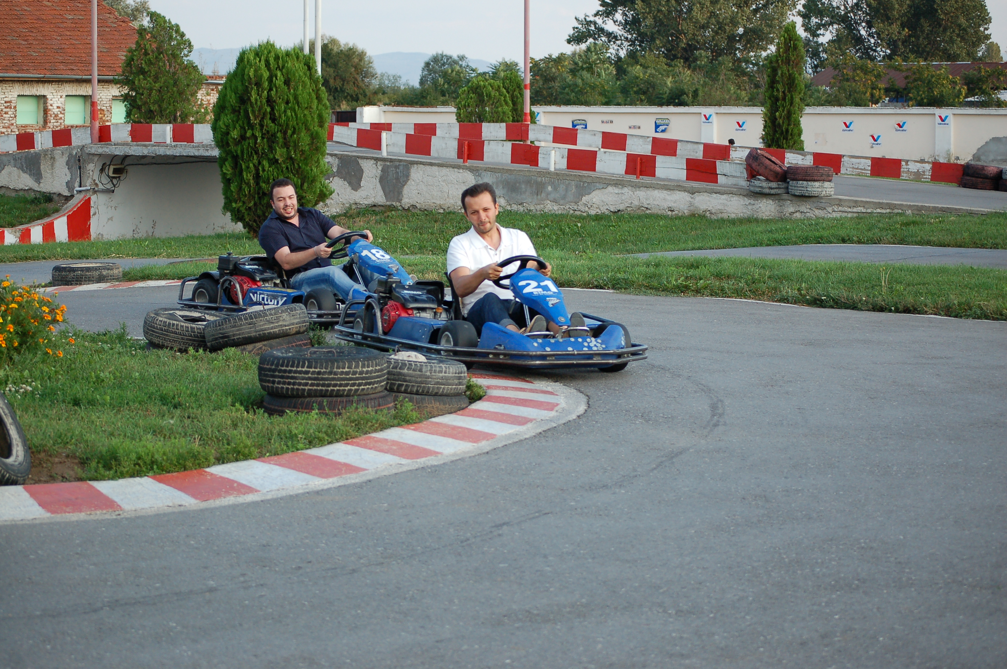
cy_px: 334
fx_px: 2306
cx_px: 504
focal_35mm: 82
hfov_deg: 24.6
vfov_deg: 16.5
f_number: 4
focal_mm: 55
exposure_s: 1/640
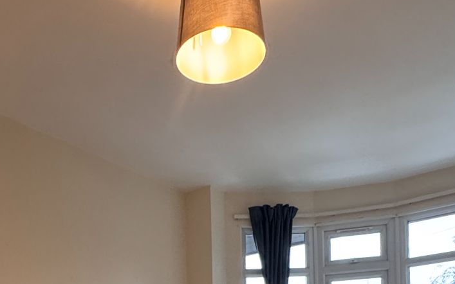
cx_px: 144
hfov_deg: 45.4
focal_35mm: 43
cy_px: 385
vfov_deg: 25.1
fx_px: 533
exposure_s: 1/100
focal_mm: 2.22
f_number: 2.2
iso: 250
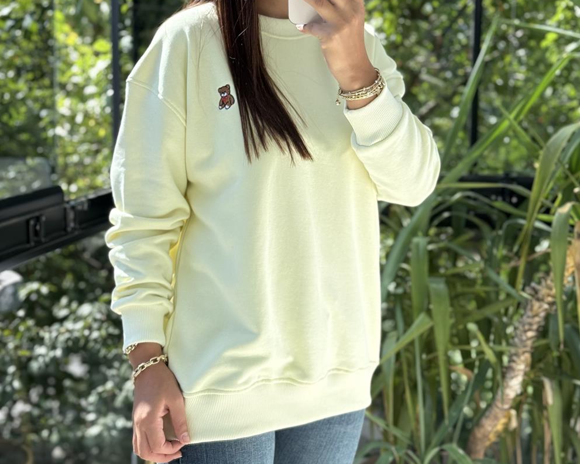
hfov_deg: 30.0
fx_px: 1082
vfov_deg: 24.2
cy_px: 176
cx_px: 292
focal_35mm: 63
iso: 80
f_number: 1.78
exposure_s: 1/865
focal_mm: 6.76
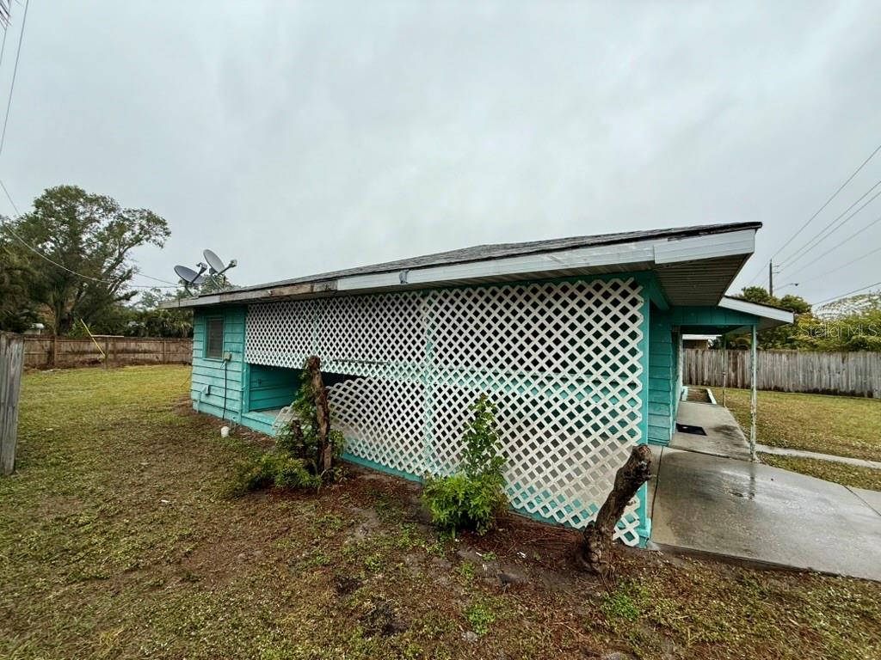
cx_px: 440
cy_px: 330
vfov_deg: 85.7
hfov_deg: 102.1
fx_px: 356
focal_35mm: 14
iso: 50
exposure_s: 1/942
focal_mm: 2.22
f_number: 2.2
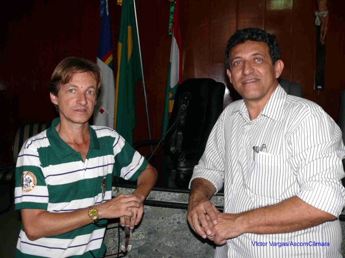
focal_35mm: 35
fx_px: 349
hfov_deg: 52.6
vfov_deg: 40.7
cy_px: 129
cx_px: 172
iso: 100
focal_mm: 7.4
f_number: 2.8
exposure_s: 1/30
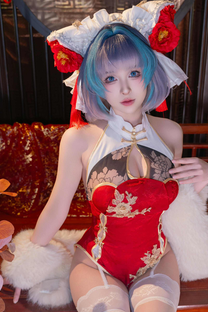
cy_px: 212
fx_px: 477
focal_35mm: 55
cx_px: 129
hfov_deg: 24.6
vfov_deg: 35.8
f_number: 4
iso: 500
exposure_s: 1/60
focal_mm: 36
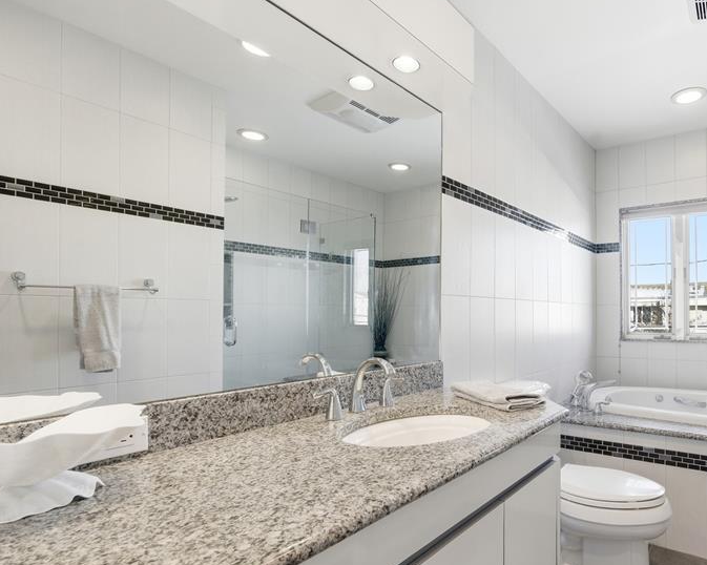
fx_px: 418
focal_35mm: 20
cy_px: 315
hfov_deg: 77.1
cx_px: 487
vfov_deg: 67.9
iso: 500
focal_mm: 14
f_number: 8
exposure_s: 1/400
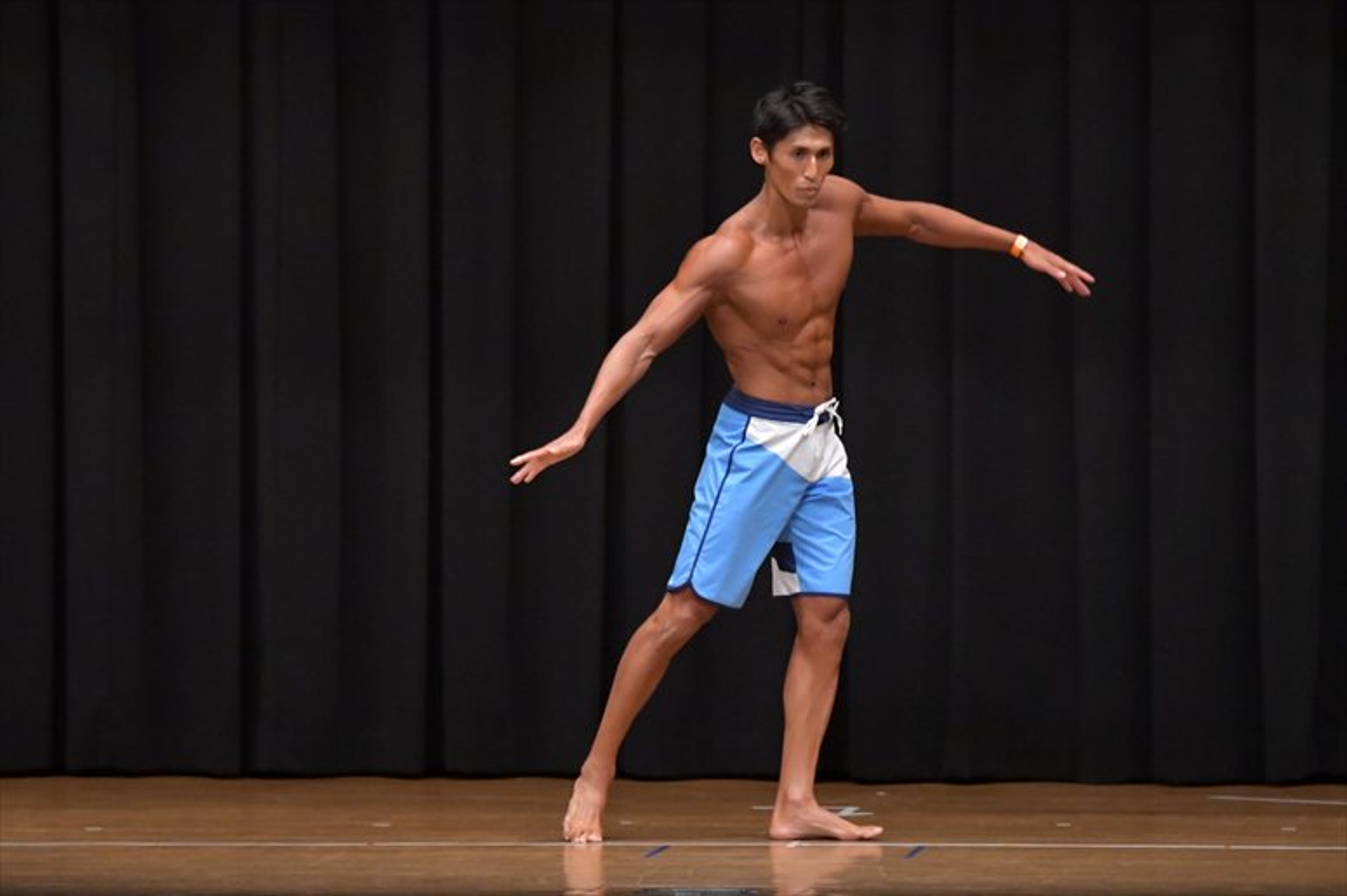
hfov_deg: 9.2
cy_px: 448
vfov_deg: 6.1
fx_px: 8415
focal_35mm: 225
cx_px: 674
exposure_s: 1/400
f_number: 5.6
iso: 6400
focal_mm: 150
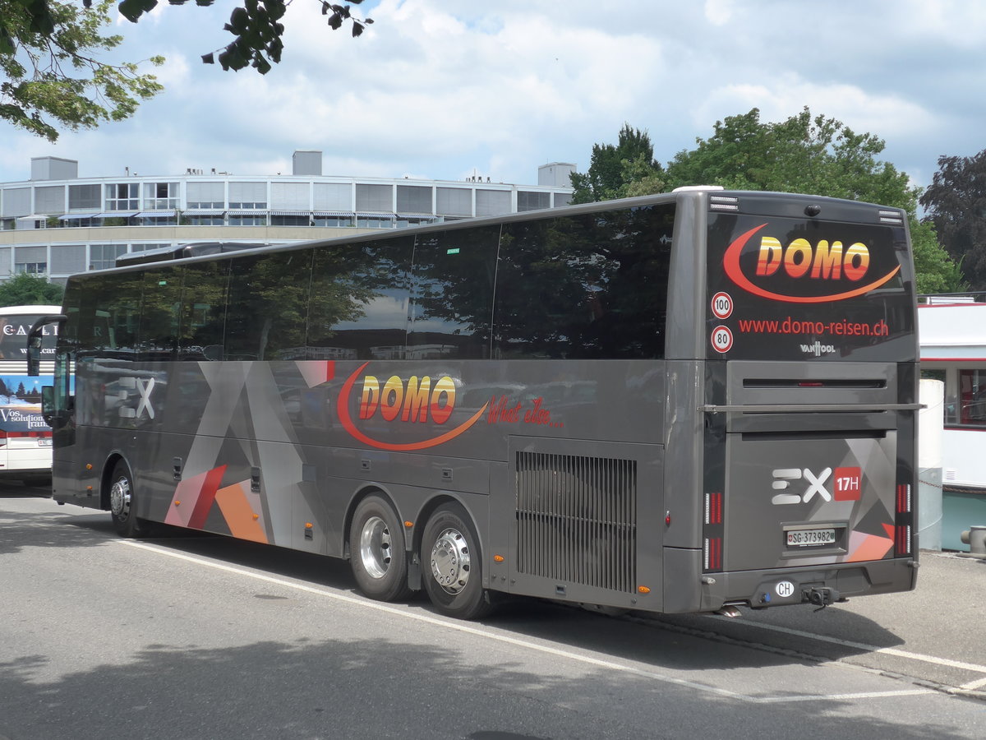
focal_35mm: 59
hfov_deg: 32.7
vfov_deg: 24.8
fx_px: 1681
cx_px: 493
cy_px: 370
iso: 160
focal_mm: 12
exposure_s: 1/800
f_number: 3.5
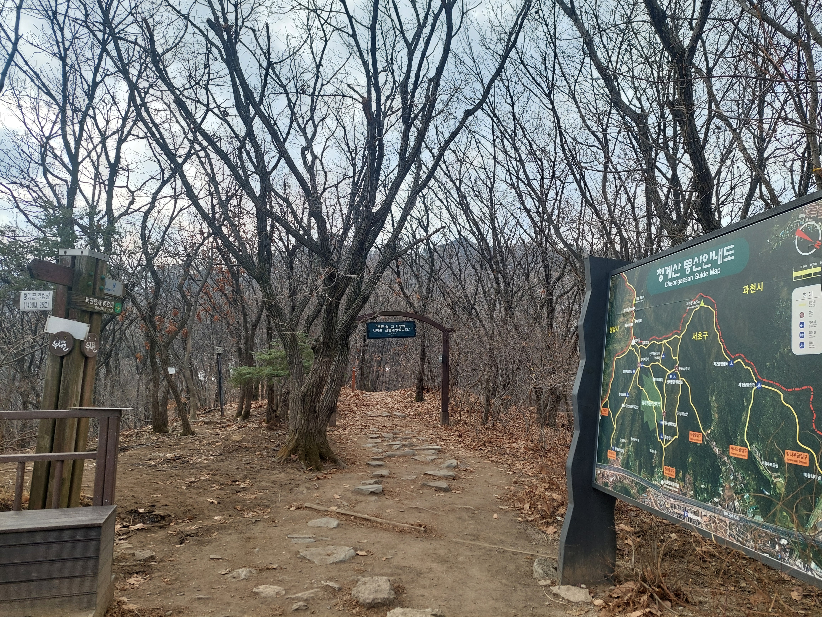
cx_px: 411
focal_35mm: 25
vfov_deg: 54.9
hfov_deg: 69.4
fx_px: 594
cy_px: 308
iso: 40
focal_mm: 5.23
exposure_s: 1/693
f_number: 1.8
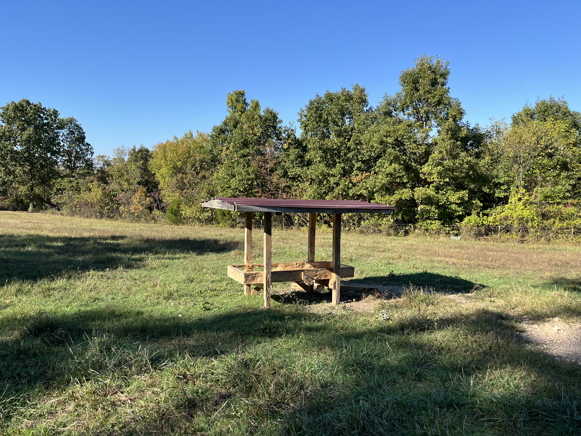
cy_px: 218
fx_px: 436
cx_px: 290
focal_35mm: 26
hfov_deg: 67.3
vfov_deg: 53.1
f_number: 1.6
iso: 50
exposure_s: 1/1862
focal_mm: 5.1
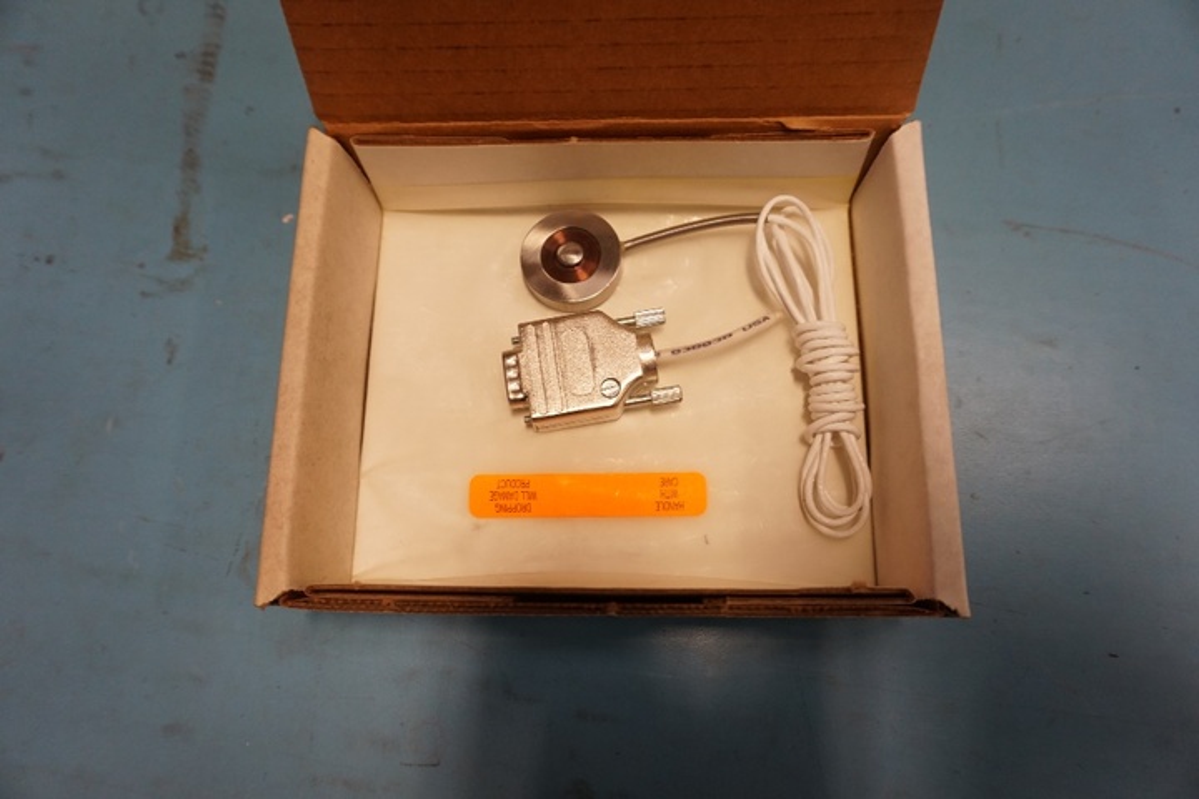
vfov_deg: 53.1
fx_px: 799
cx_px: 600
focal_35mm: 24
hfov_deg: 73.7
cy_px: 400
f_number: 4
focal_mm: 16
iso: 640
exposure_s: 1/60
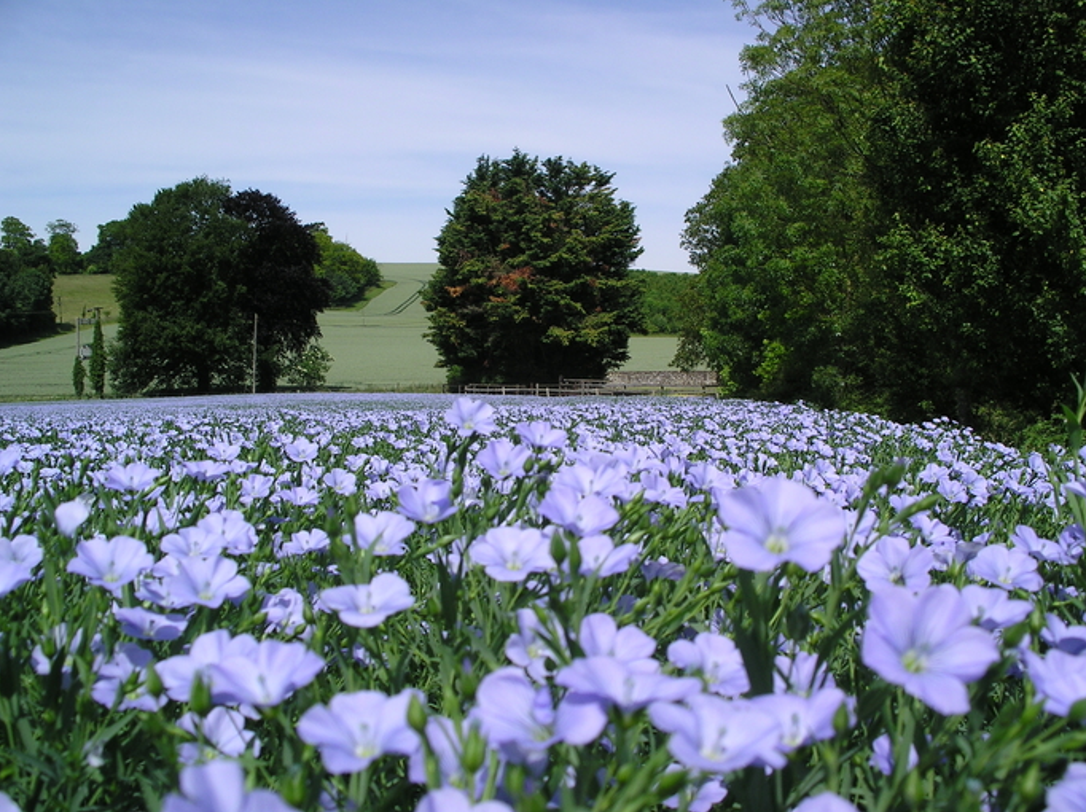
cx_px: 535
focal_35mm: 38
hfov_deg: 49.0
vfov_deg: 37.7
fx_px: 1191
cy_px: 406
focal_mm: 7.8
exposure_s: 1/523
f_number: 6
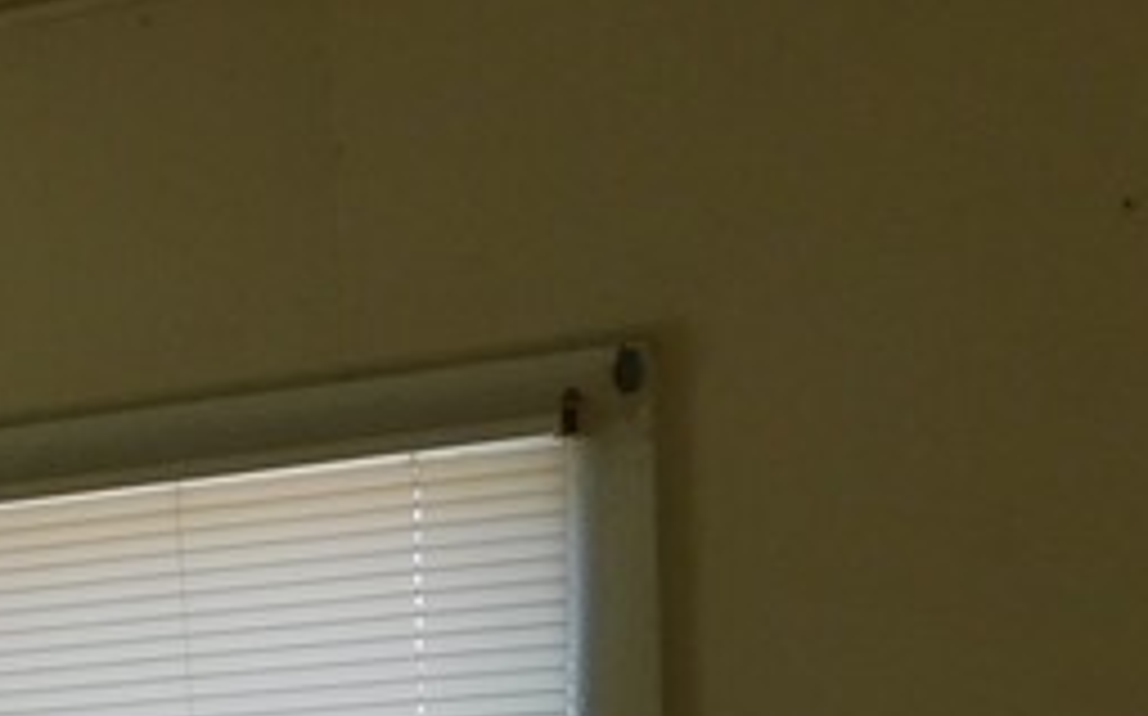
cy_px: 1432
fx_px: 3064
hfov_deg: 19.7
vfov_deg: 11.9
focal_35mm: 98
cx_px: -311
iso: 125
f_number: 3
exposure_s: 1/100
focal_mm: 4
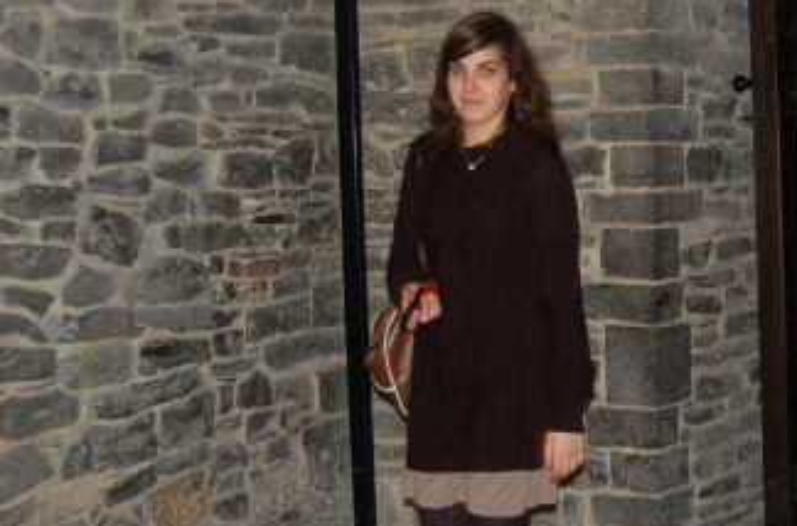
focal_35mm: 89
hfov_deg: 22.8
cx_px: 571
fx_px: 1965
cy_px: 160
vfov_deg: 15.2
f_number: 4.2
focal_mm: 30
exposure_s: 1/60
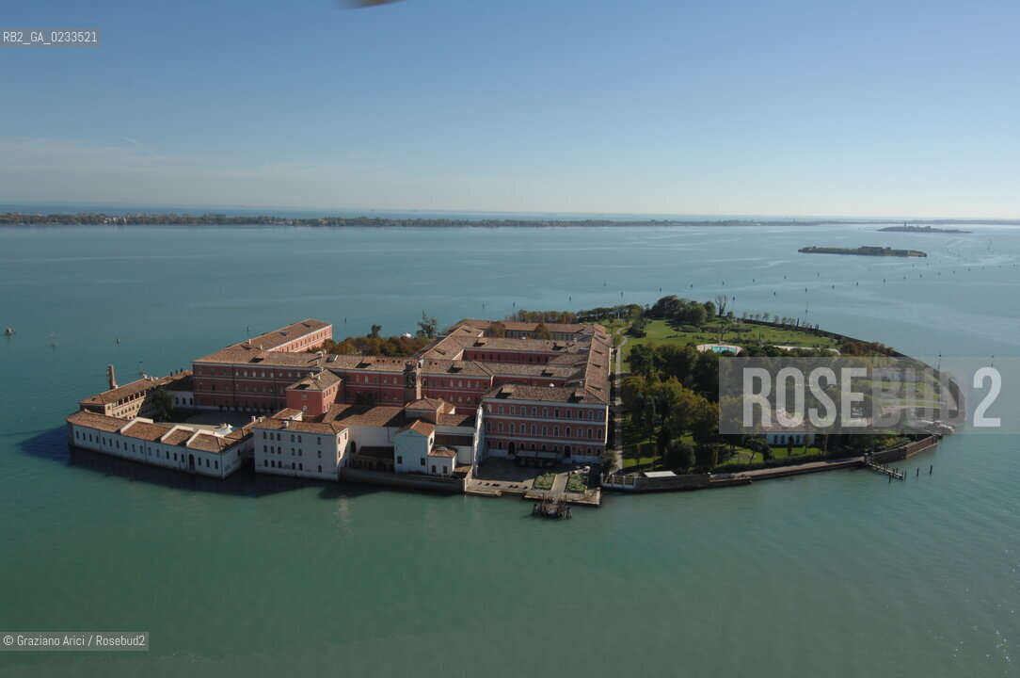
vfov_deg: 53.0
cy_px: 339
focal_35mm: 24
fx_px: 679
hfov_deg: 73.8
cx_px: 510
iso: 200
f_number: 8
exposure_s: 1/640
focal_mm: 16
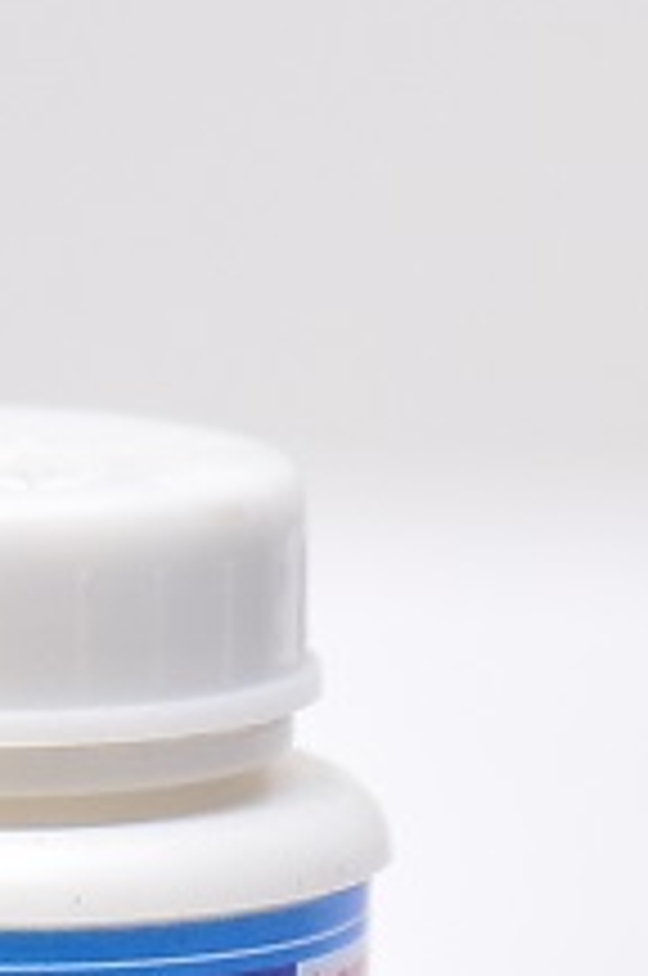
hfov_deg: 5.1
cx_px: -50
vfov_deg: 7.7
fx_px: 7232
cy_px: 1133
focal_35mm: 267
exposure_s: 1/160
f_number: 4
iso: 1600
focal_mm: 110
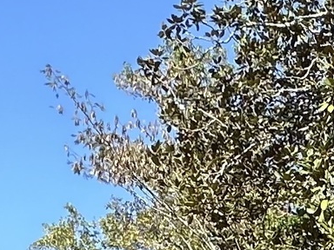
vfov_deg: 10.0
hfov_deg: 16.0
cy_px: 738
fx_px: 1081
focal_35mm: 112
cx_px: 512
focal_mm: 2.22
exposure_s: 1/842
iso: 40
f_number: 2.2
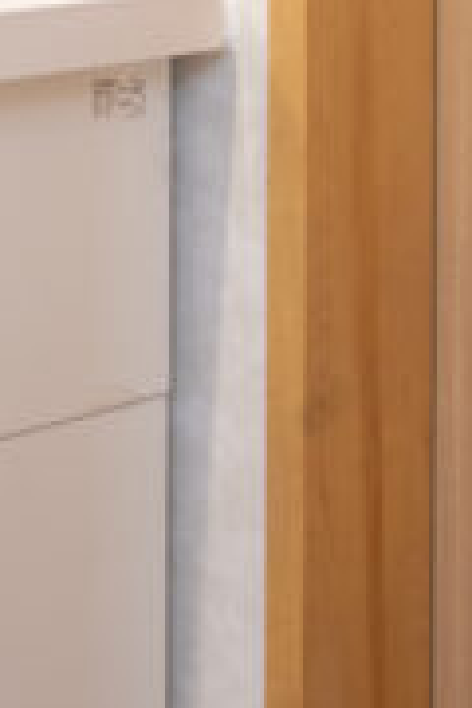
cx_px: -680
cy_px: -256
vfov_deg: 20.2
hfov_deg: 12.0
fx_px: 1790
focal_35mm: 91
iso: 200
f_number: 8
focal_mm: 16
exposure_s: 1
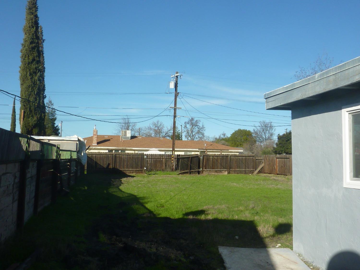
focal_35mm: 33
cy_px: 135
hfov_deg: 55.4
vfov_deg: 42.9
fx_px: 343
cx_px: 180
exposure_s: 1/400
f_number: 5
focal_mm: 4.1
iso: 80
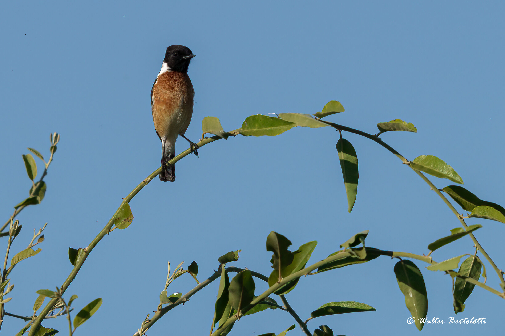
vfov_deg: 3.4
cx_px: 252
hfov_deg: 5.2
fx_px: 5611
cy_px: 168
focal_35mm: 400
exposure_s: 1/2500
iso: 125
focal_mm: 400
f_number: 4
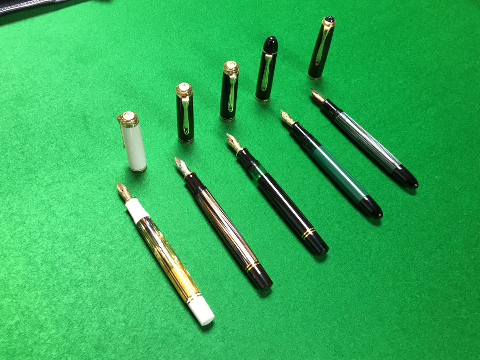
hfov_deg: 61.7
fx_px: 402
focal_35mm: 29
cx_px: 240
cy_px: 180
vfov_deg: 48.2
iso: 100
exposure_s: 1/33
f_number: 2.2
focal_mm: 4.15
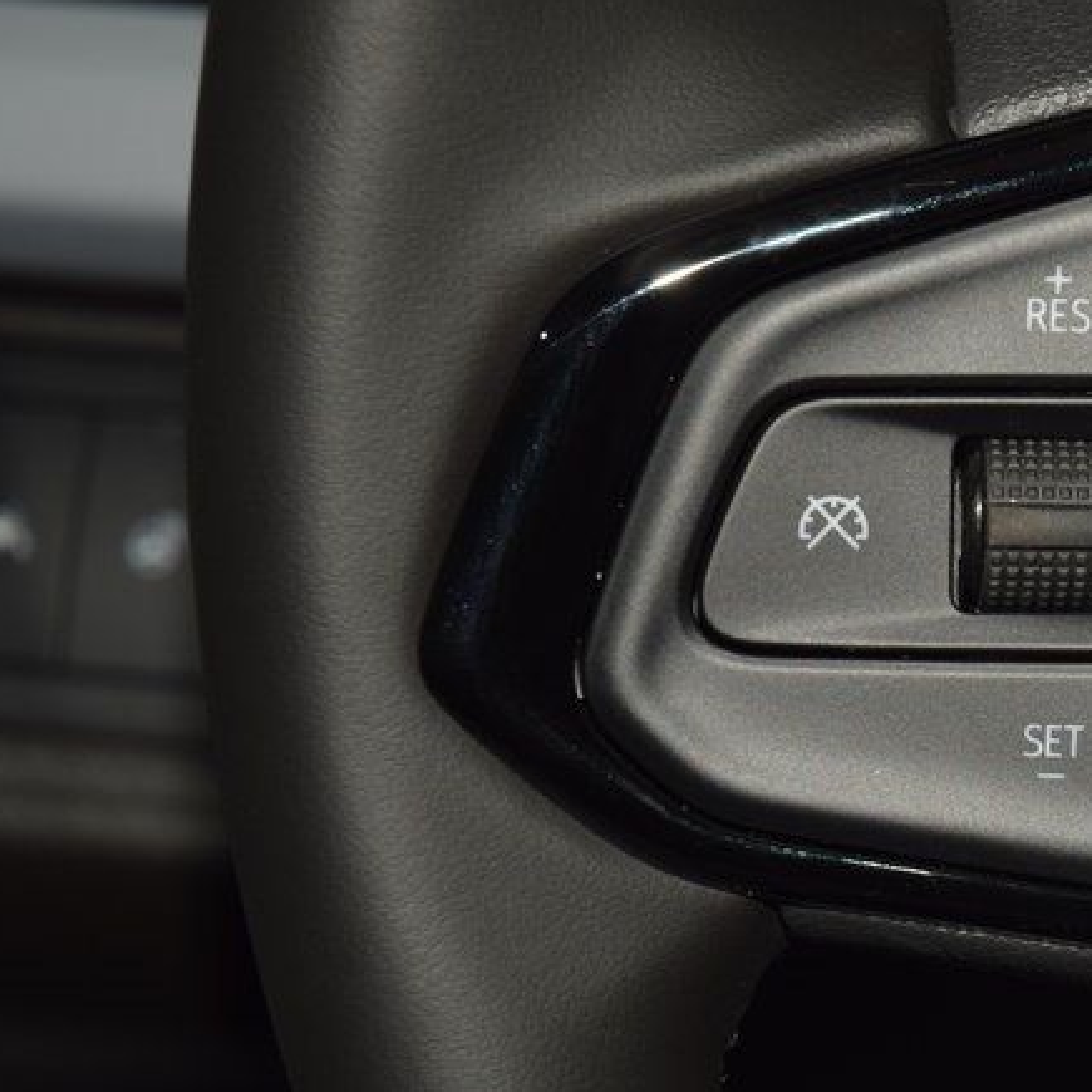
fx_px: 7495
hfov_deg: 8.3
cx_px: 1228
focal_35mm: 210
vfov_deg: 8.3
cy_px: 526
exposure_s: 1/125
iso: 100
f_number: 8
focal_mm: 70
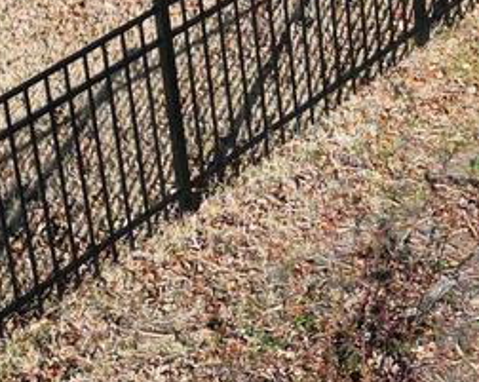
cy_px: -203
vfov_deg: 11.0
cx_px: 690
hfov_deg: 13.6
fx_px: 1897
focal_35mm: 134
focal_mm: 6.72
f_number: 1.7
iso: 130
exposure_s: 1/1600
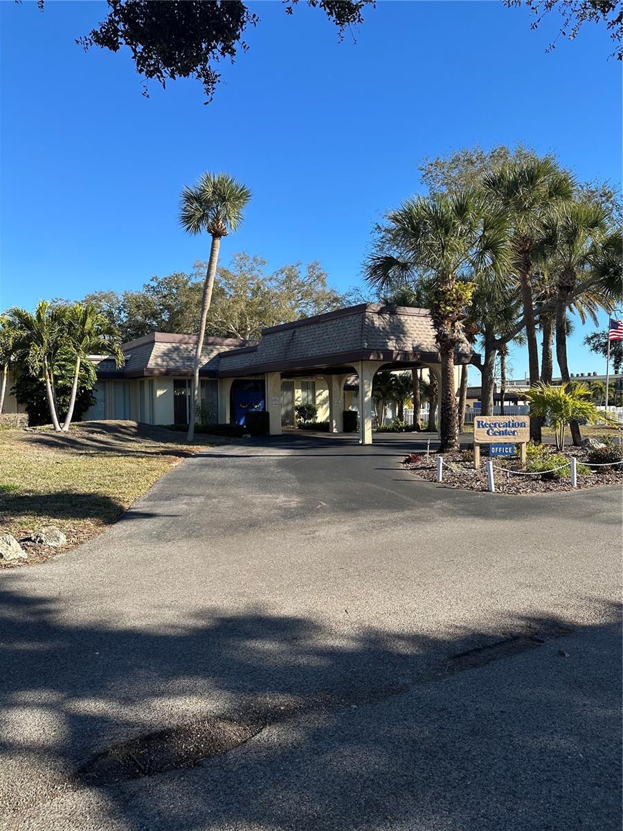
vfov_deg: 71.6
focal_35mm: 24
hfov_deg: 56.8
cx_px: 312
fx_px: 576
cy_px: 416
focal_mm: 6.86
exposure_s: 1/2469
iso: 80
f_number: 1.78
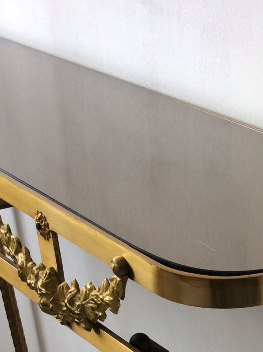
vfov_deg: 22.0
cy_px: 443
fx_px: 823
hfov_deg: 17.7
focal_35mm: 81
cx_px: 272
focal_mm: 3.3
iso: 50
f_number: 2.4
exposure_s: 1/50
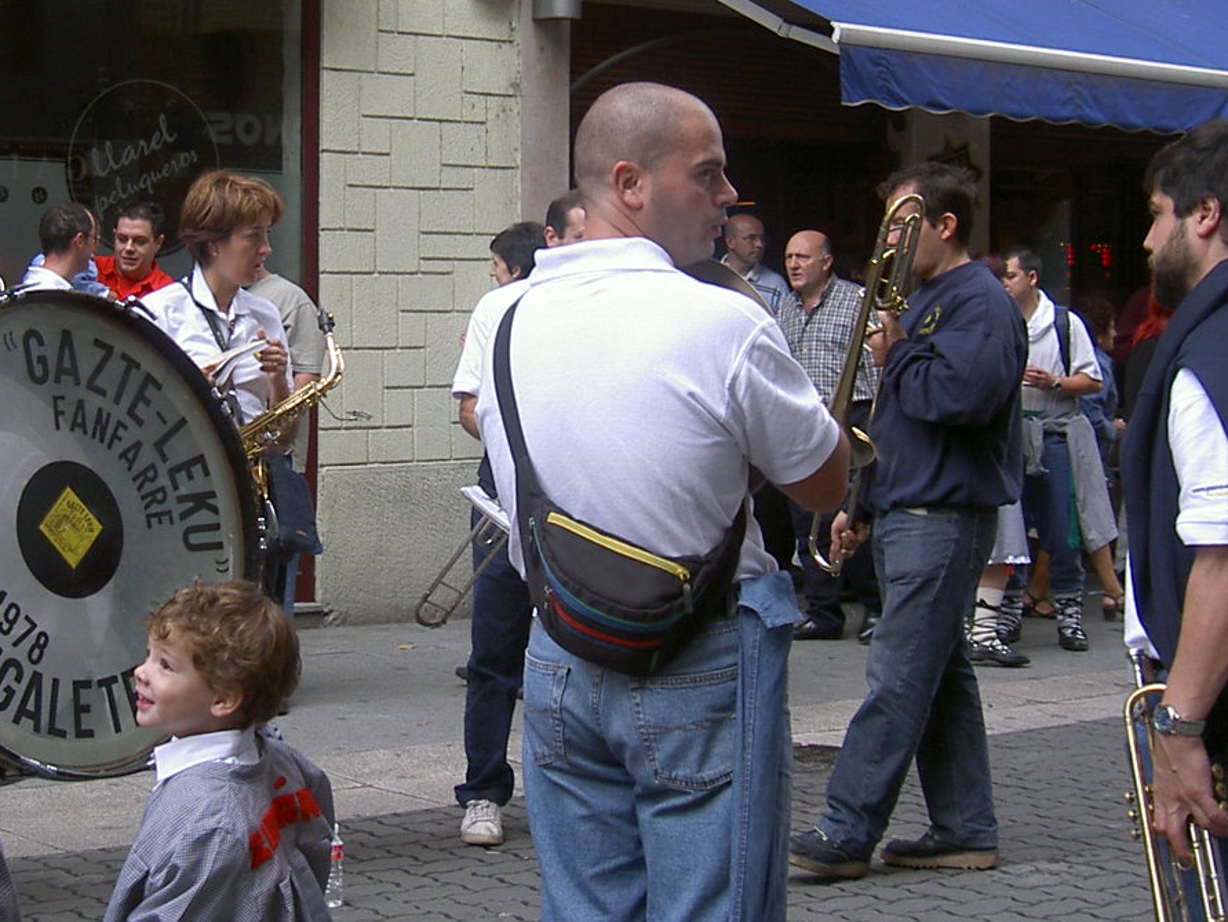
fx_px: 2484
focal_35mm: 70
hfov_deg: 27.5
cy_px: 267
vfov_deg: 20.9
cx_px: 345
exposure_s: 1/132
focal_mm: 8
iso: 100
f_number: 2.8
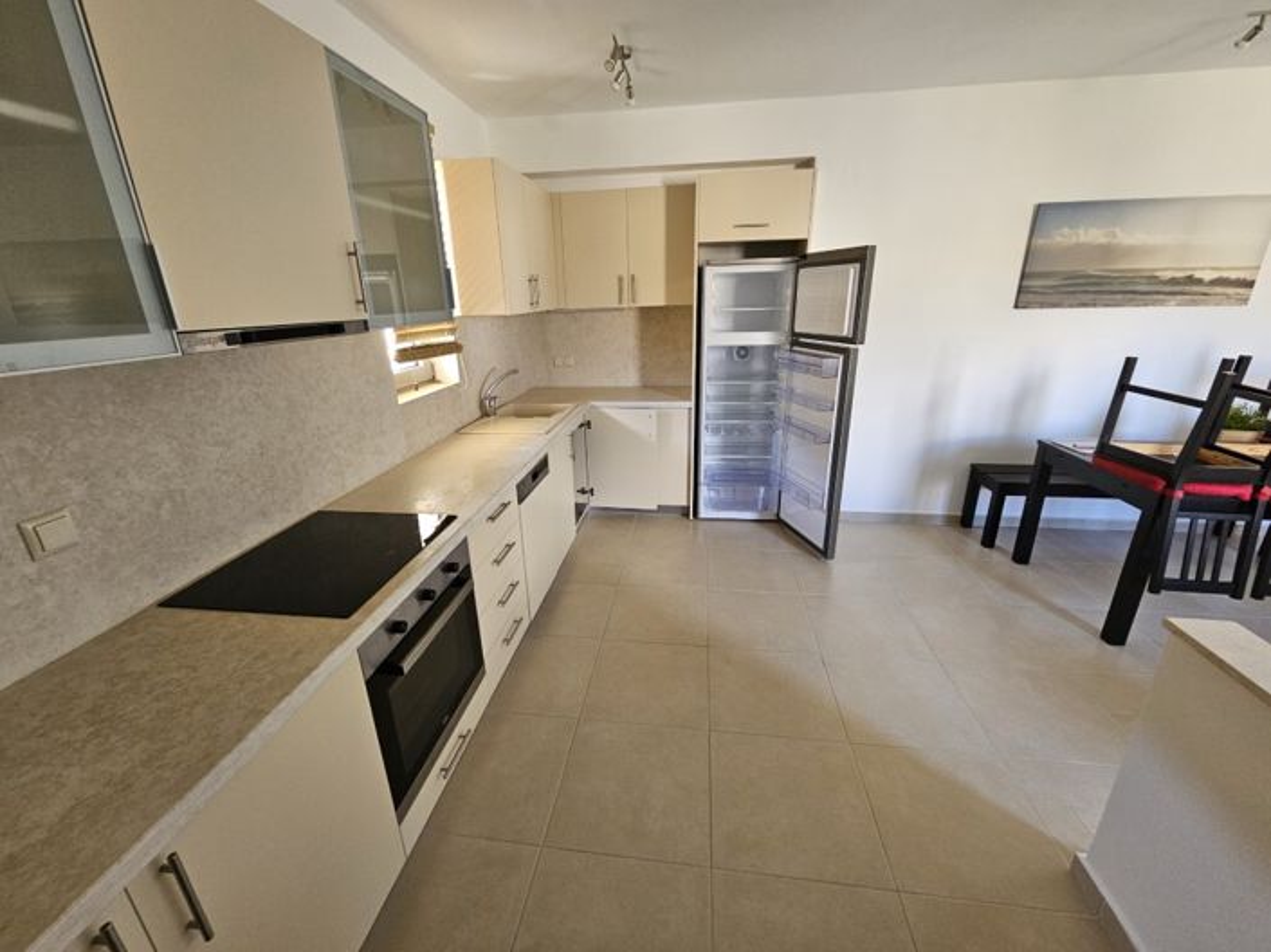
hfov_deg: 106.2
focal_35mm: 13
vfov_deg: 89.9
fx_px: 477
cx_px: 636
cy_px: 476
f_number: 2.2
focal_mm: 2.2
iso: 320
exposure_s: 1/60
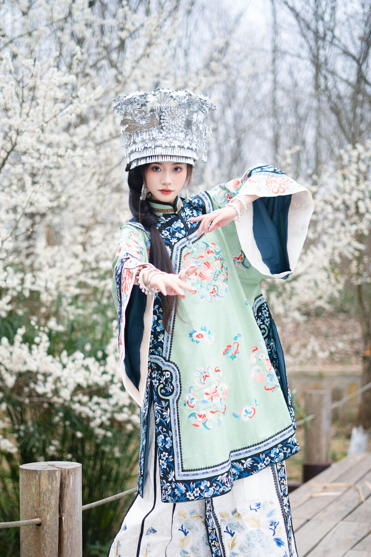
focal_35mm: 50
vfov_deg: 39.6
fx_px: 773
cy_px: 278
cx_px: 186
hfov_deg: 27.0
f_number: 1.8
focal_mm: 50
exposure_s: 1/640
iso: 125
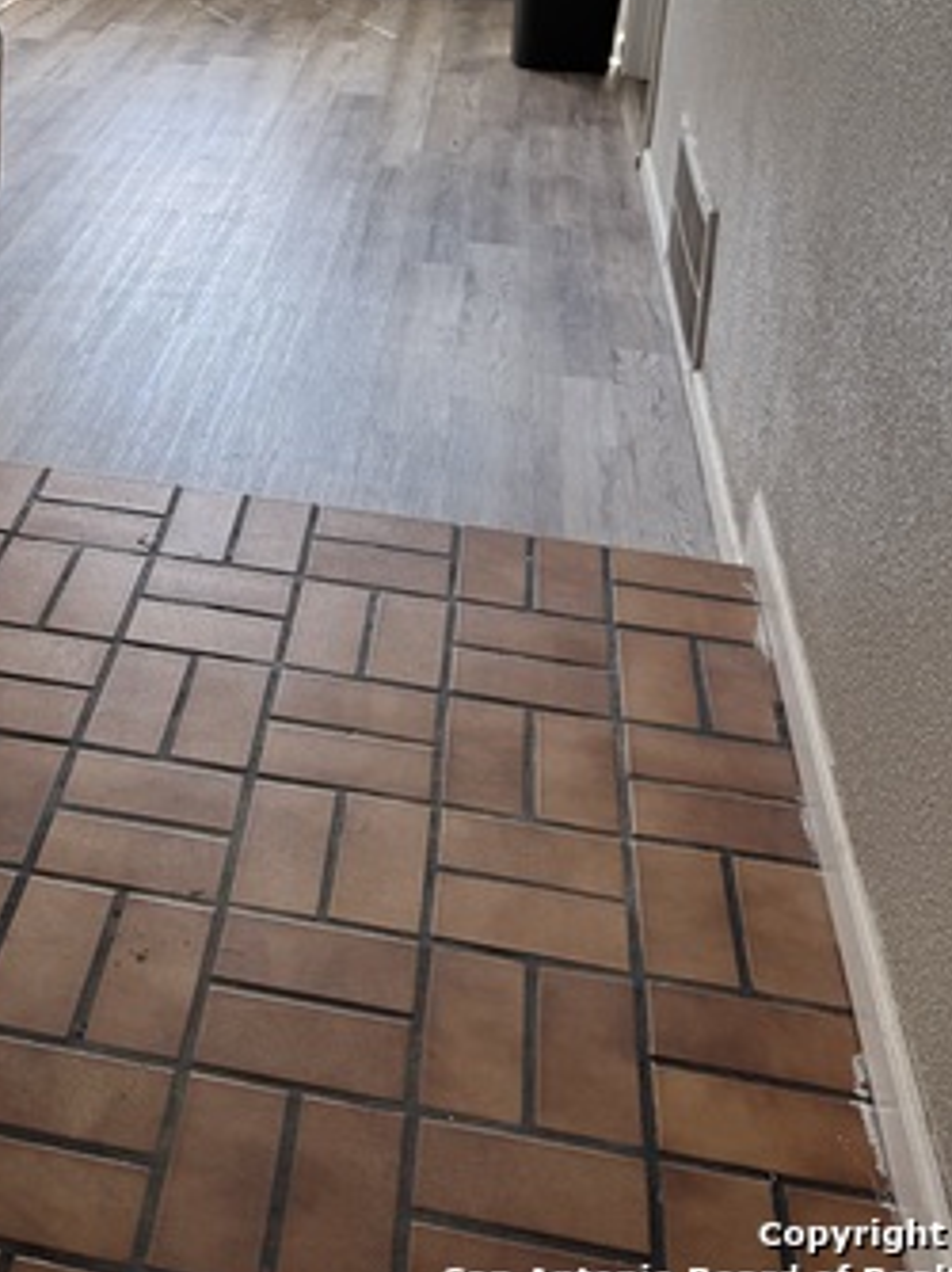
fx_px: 1689
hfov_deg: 30.5
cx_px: 149
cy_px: 84
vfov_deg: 38.0
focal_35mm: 46
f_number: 1.78
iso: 64
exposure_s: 1/121
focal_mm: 6.76
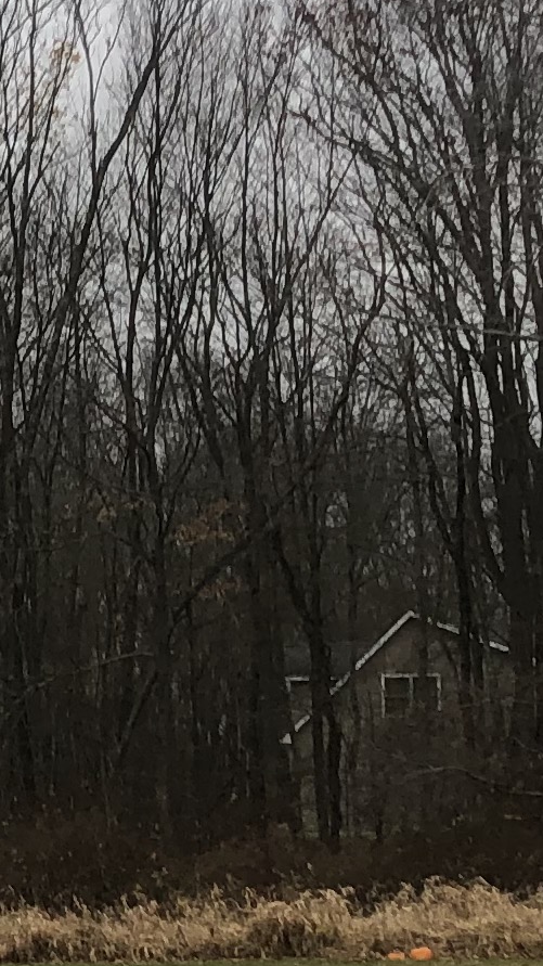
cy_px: 813
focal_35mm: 138
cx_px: -364
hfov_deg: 8.5
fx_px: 3533
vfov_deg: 15.4
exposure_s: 1/132
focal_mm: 3.99
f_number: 1.8
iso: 20
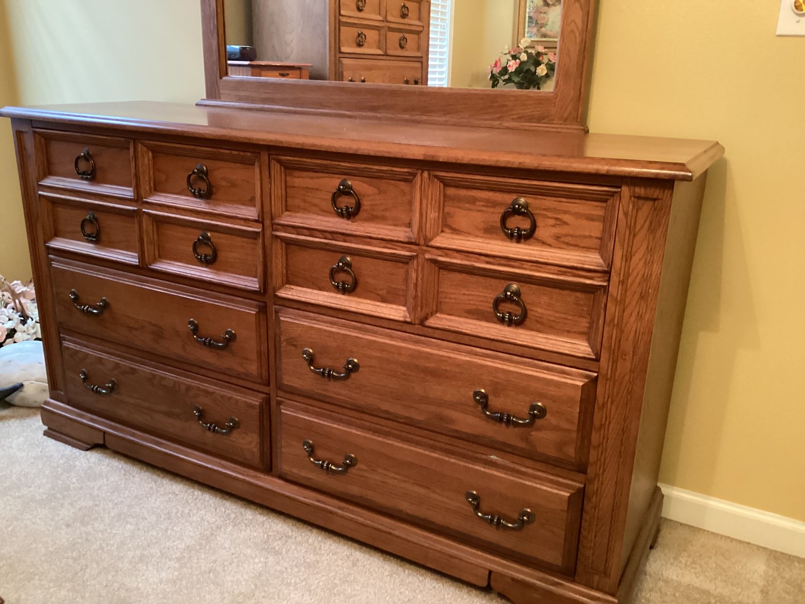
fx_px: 721
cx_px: 402
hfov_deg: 58.3
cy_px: 302
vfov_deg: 45.4
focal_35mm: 31
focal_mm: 3.3
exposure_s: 1/30
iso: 500
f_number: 2.4
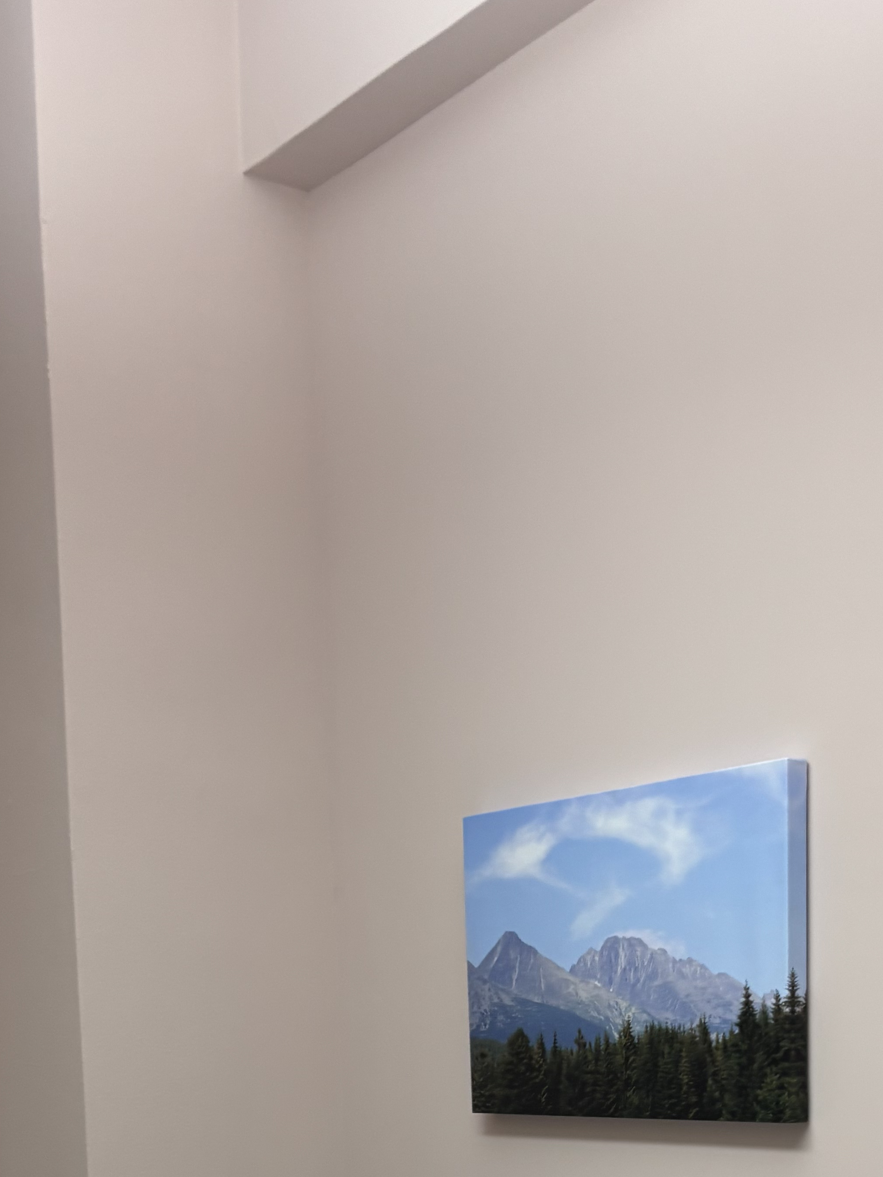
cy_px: 1237
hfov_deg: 26.5
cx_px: 490
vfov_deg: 31.6
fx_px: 1871
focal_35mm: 55
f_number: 1.6
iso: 100
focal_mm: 5.96
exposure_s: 1/60
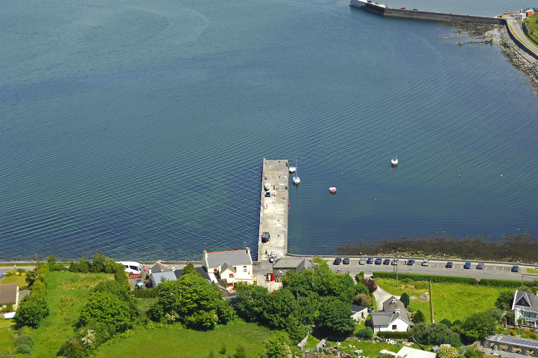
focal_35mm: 98
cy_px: 179
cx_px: 269
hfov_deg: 20.9
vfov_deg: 14.0
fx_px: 1455
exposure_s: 1/1000
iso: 400
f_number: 7.1
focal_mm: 65
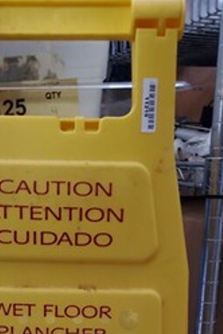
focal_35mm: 58
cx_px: 78
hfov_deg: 23.3
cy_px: 356
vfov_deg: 31.2
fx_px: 538
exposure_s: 1/13
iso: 640
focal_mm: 4.3
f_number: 1.5
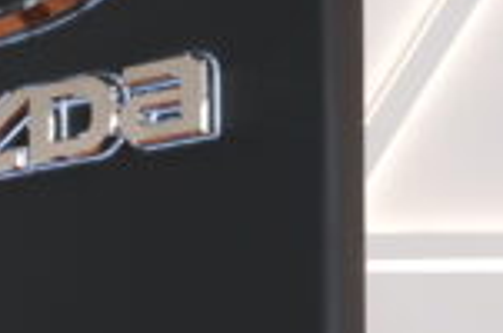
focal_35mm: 204
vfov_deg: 6.5
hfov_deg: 8.3
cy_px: 641
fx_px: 2844
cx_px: -1096
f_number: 2.8
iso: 640
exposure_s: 1/160
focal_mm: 30
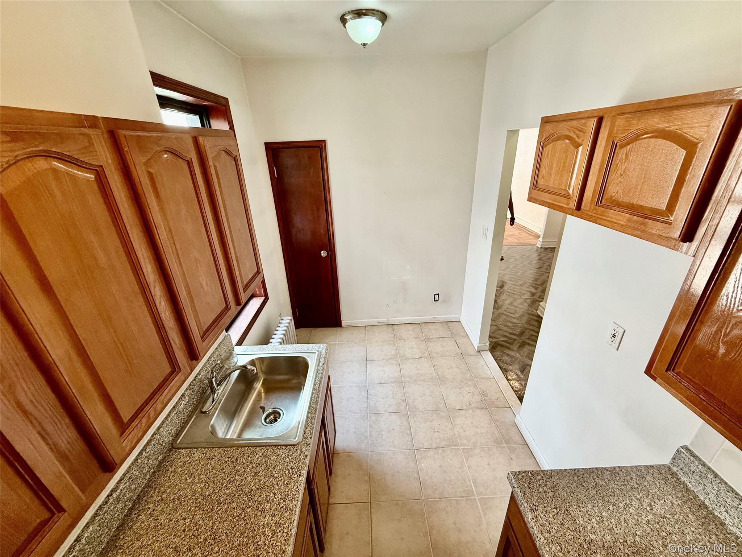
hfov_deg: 102.1
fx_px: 300
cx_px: 371
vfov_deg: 85.7
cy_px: 278
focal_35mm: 14
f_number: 2.2
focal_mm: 2.22
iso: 250
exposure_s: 1/120
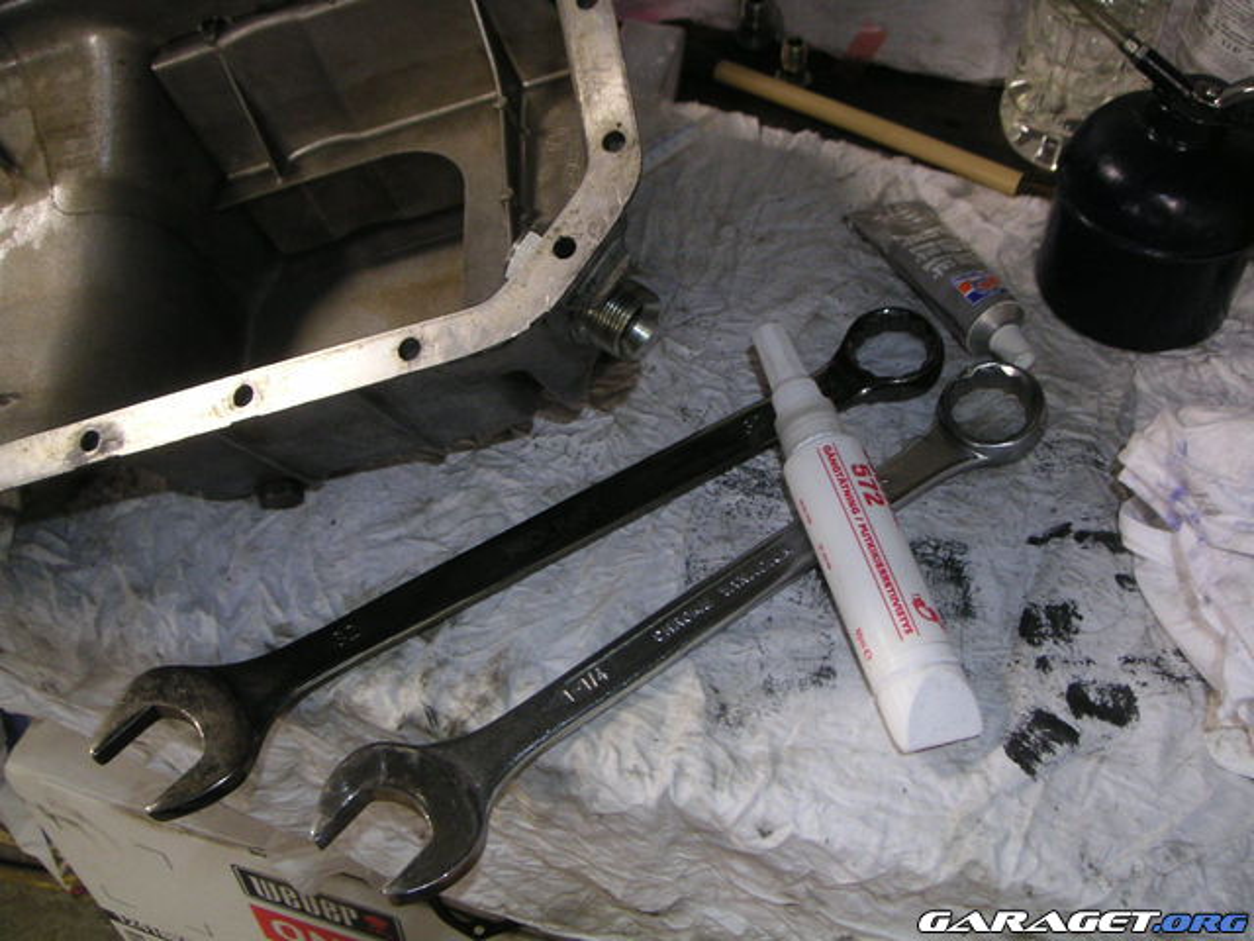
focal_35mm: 38
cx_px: 627
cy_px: 470
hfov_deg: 49.0
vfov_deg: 37.7
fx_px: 1377
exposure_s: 1/10
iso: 100
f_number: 2.8
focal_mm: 6
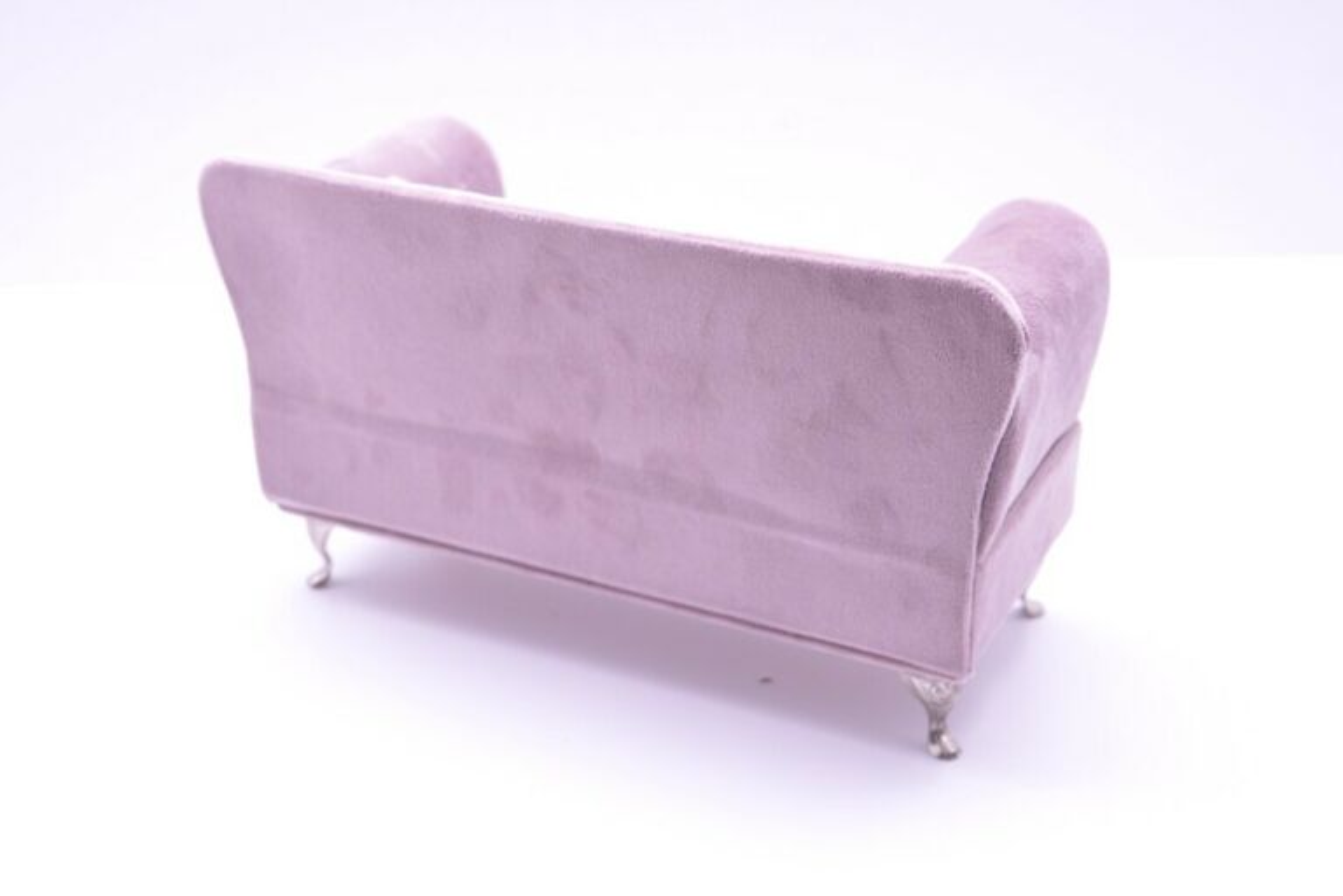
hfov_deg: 46.4
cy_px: 448
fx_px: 1567
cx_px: 672
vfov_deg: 31.9
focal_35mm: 42
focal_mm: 28
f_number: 4
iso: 400
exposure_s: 1/100
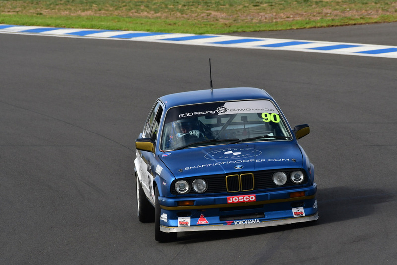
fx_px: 5957
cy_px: 132
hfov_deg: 3.8
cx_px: 198
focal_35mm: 540
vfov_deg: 2.5
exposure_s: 1/640
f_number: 9
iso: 400
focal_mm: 360
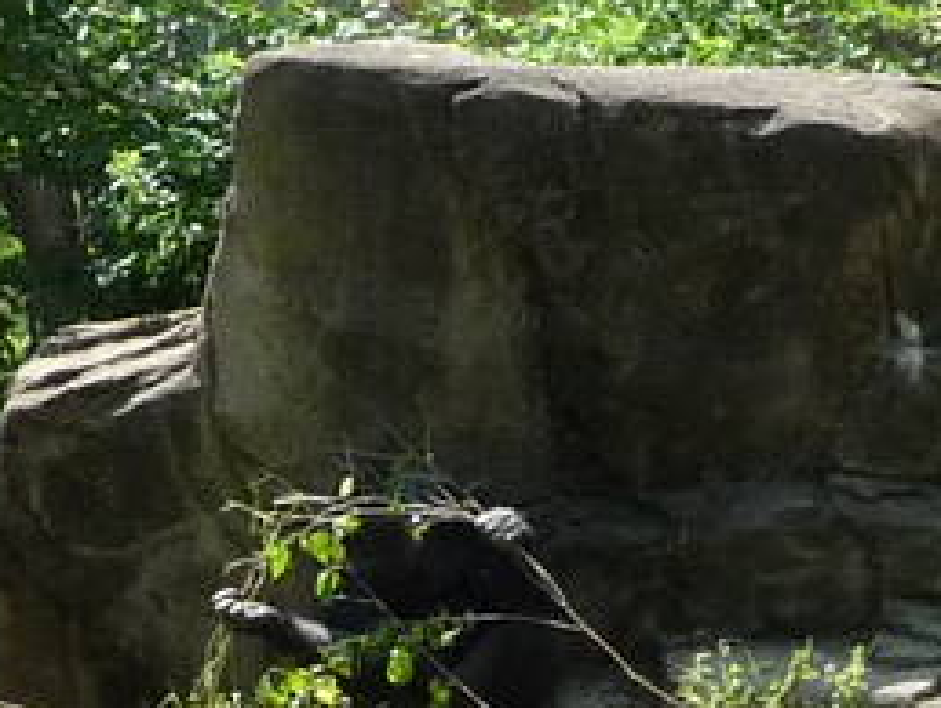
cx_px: -733
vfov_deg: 8.0
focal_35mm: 186
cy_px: 540
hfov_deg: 10.1
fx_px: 5061
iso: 200
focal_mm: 5
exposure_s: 1/500
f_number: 3.4
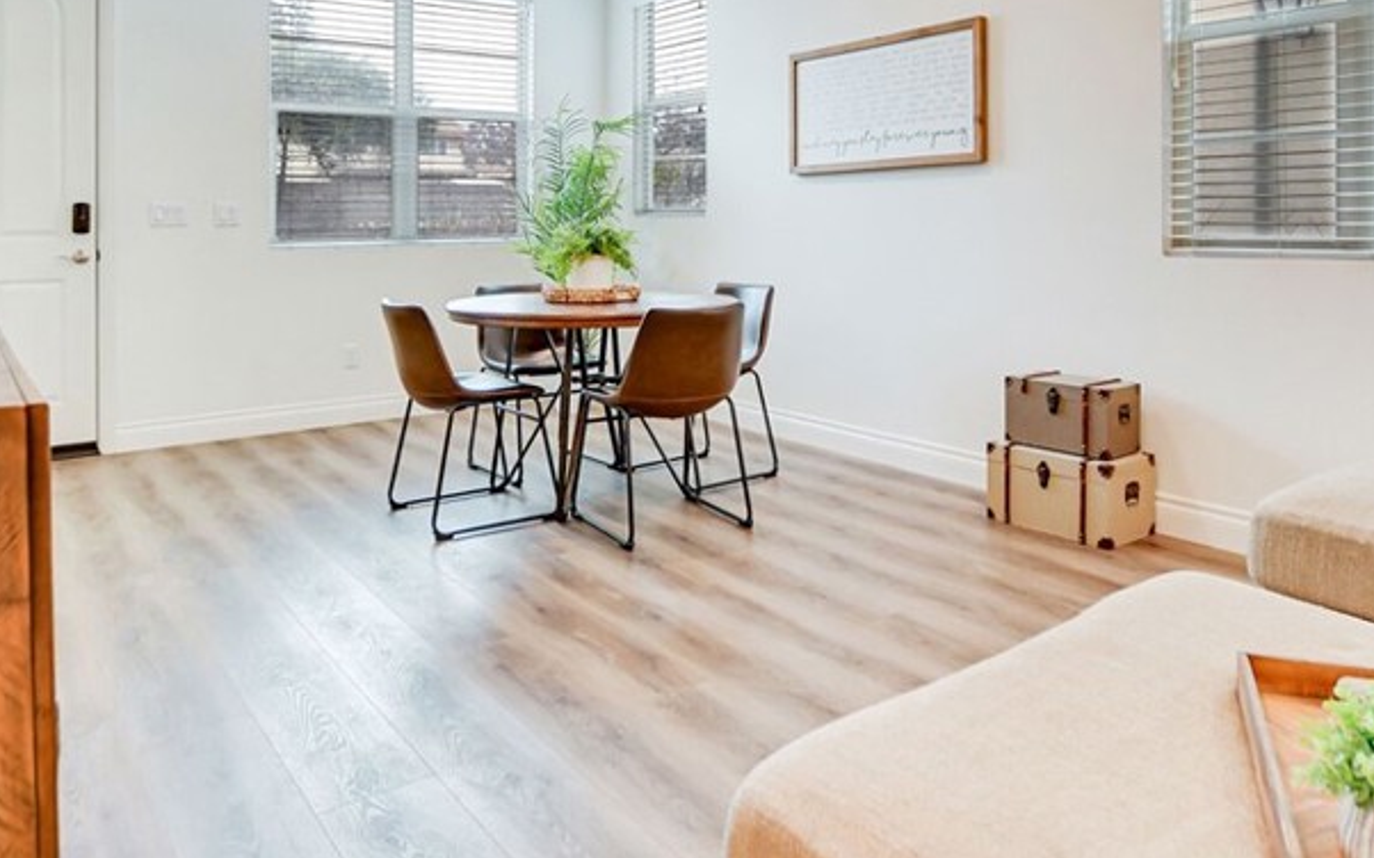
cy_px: 216
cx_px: 717
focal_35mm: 26
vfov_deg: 45.9
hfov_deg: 70.4
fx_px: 973
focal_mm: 10
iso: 1250
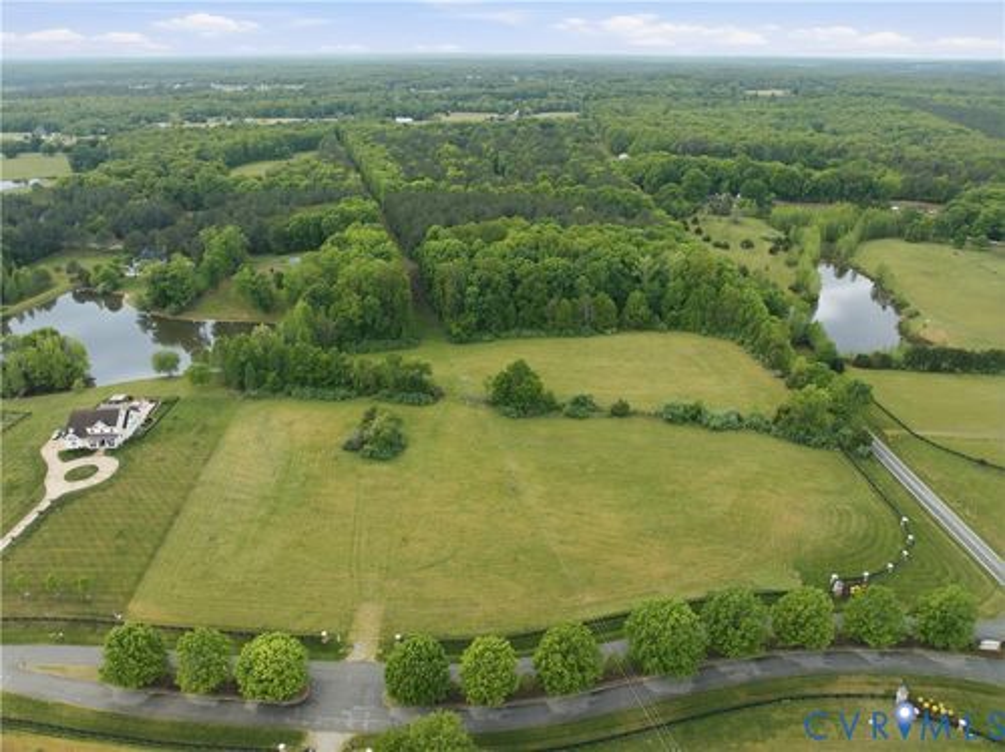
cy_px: 376
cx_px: 502
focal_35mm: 24
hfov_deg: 71.6
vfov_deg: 56.7
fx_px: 696
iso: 230
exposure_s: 1/1000
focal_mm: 12.3
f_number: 2.8
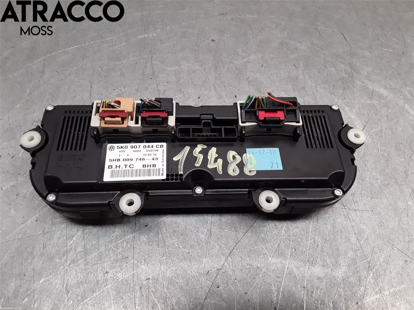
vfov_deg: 49.7
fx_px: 335
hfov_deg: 63.4
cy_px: 155
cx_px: 207
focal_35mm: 28
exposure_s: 1/122
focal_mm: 2.91
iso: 100
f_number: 1.9
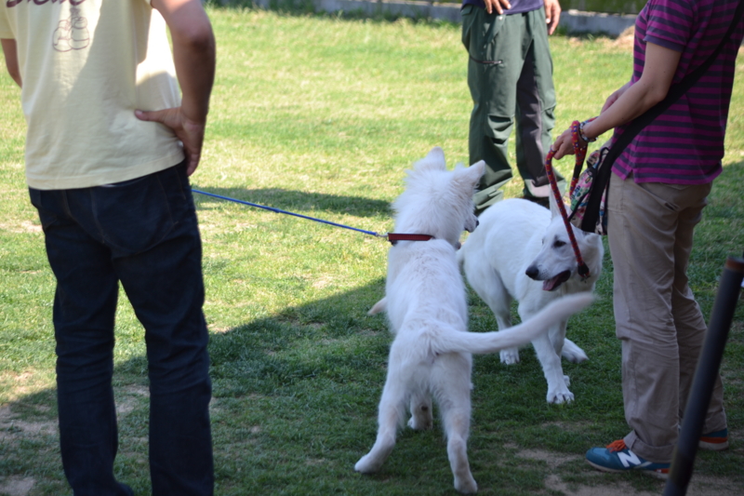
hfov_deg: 16.1
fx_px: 2634
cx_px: 372
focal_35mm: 128
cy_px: 248
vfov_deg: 10.7
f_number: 6.3
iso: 100
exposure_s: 1/160
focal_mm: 85
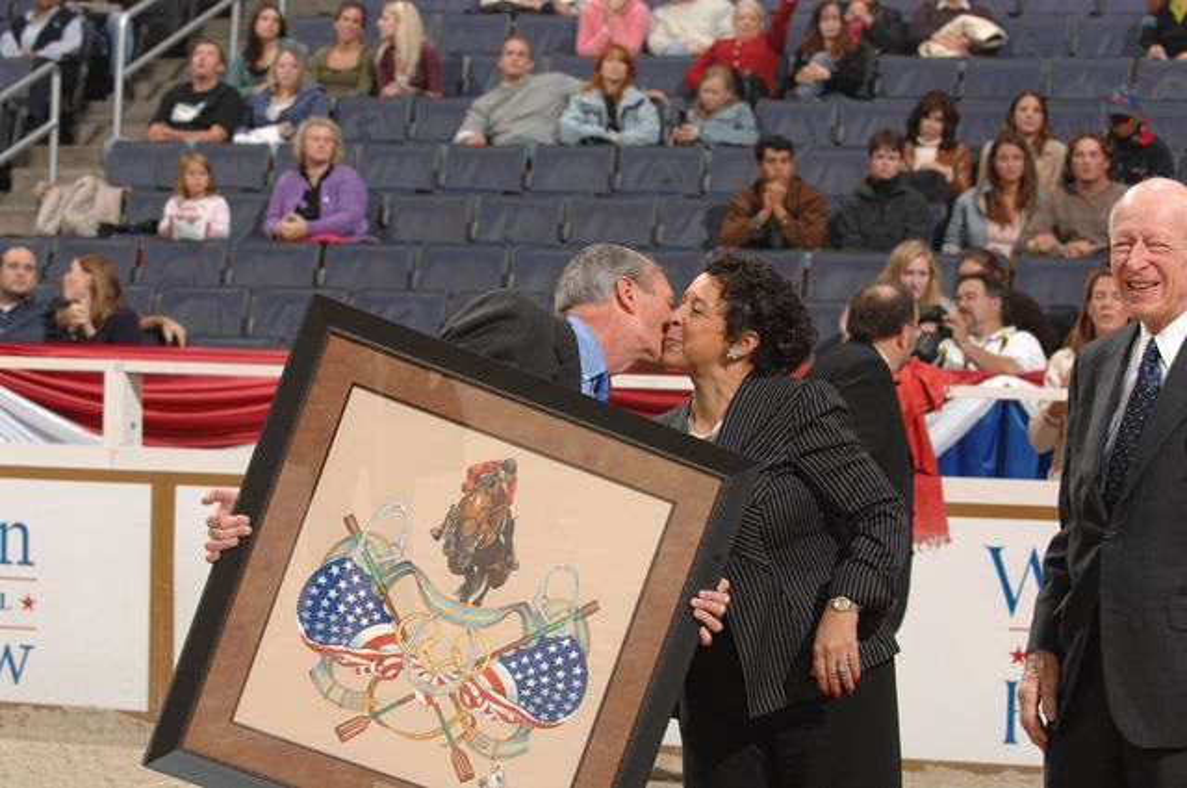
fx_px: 3458
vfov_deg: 13.0
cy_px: 394
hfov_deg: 19.5
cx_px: 594
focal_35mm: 105
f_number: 5
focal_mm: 70
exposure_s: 1/250
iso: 320
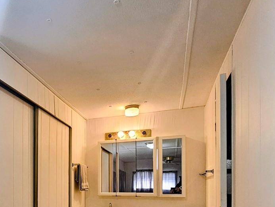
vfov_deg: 42.5
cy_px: 190
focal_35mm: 30
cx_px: 51
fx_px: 238
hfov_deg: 55.3
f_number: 2.2
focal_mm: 2.2
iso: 200
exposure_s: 1/60
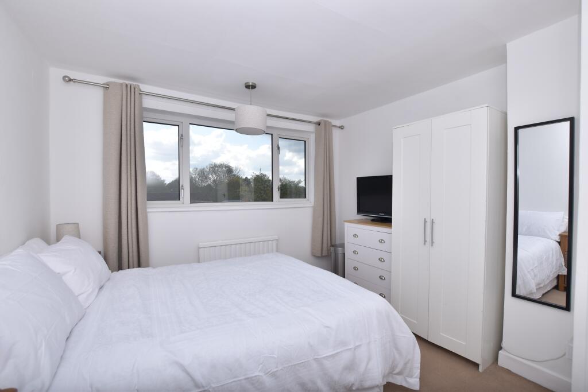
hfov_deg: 100.4
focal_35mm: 15
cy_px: 196
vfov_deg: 77.3
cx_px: 294
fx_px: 245
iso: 100
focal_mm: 10
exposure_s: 1/250
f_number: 7.1
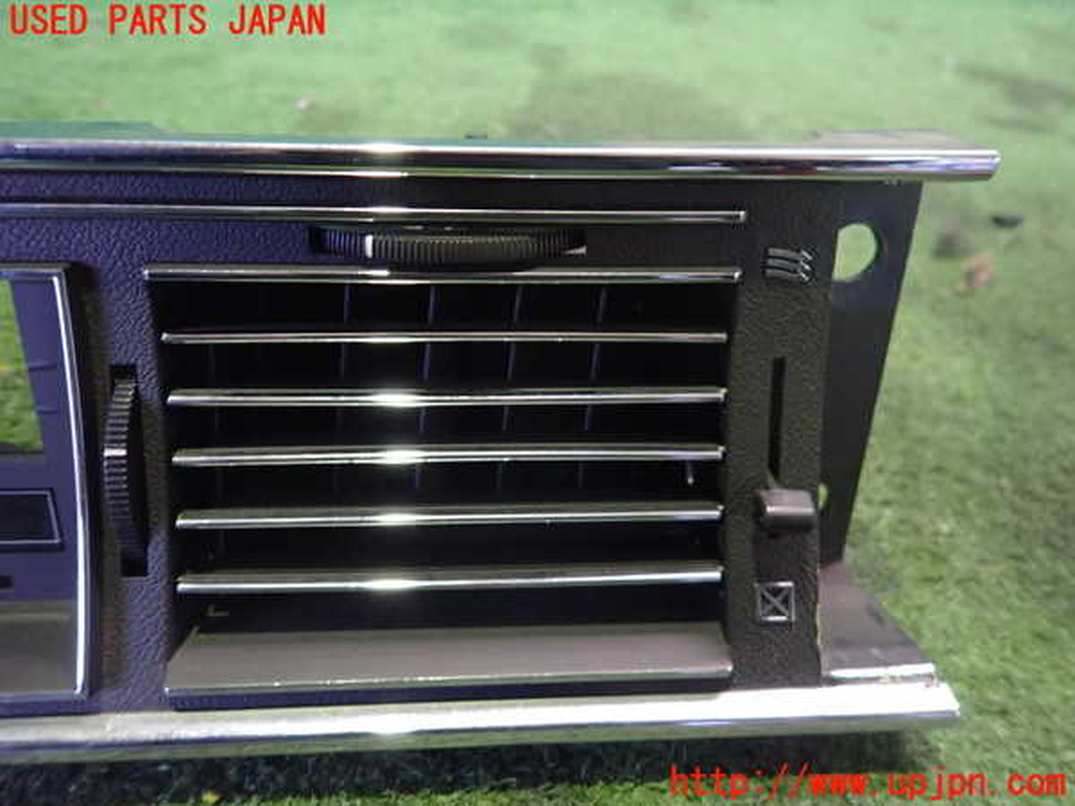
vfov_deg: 54.9
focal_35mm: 25
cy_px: 403
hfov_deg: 69.4
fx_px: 776
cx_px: 538
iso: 800
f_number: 2
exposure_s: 1/20
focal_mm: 4.5
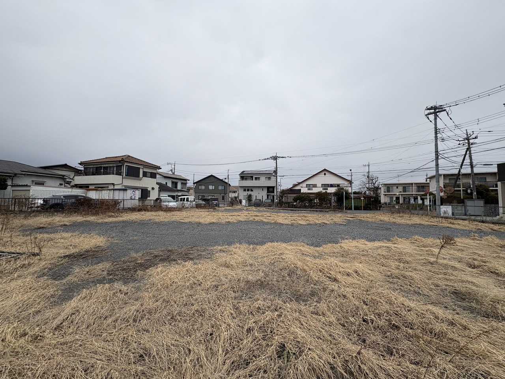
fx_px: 204
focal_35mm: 14
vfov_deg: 85.7
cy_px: 190
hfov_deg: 102.1
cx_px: 252
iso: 40
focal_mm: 2.22
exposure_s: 1/416
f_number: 2.2
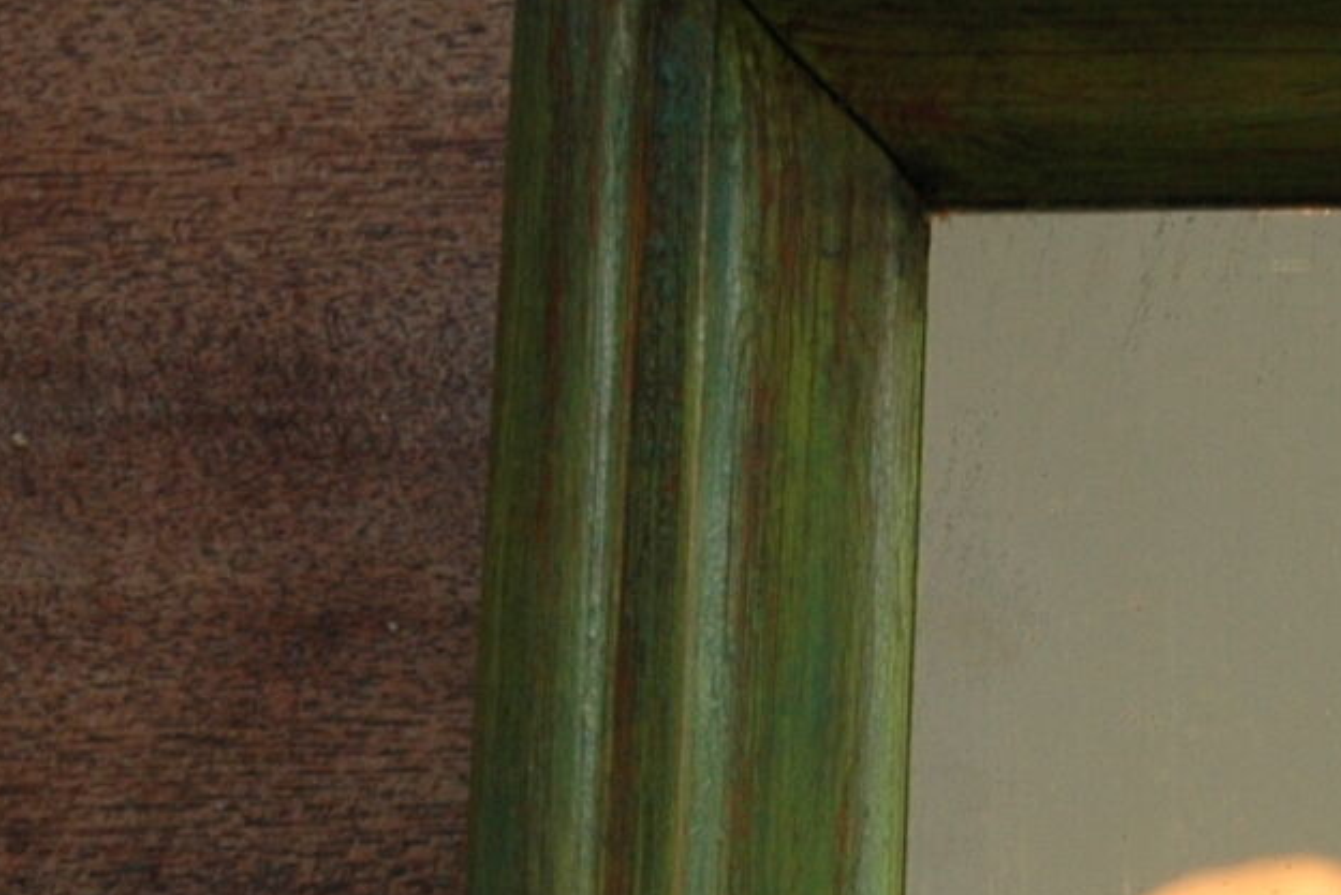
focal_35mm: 274
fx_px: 10208
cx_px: 1463
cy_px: 1453
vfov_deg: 5.0
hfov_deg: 7.5
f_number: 4.2
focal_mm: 38
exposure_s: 1/40
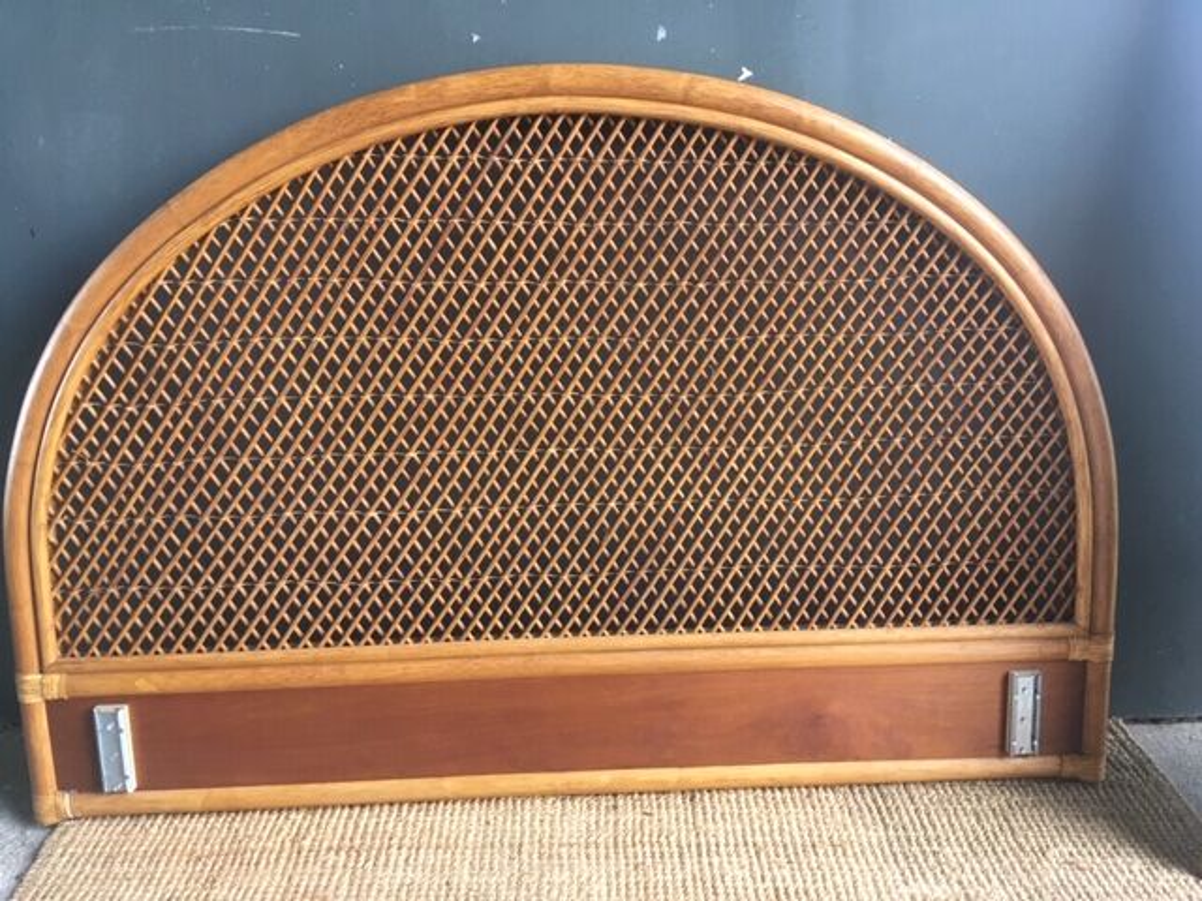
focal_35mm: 29
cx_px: 601
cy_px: 450
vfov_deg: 48.2
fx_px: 1007
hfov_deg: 61.7
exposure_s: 1/33
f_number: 2.2
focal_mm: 4.15
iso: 64
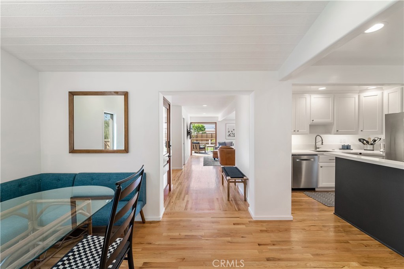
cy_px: 134
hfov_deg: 104.2
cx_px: 202
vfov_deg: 81.2
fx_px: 157
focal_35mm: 14
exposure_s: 1/15
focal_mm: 14
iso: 250
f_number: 9
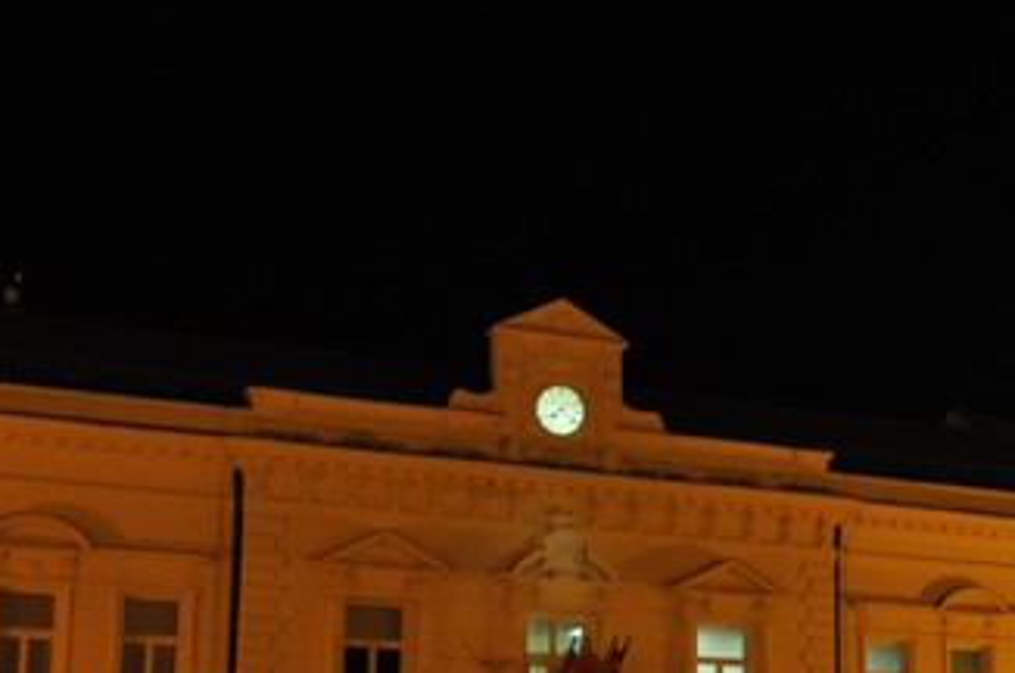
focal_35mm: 68
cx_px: 953
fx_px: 1913
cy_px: 562
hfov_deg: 28.3
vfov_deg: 19.7
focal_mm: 18
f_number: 5
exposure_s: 1/13
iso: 1000
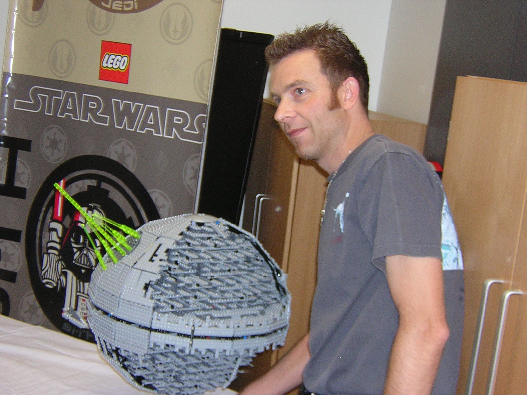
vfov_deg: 23.7
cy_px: 198
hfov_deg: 31.2
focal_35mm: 62
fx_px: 944
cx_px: 264
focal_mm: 8.1
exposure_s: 1/60.1
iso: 384
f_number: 3.4
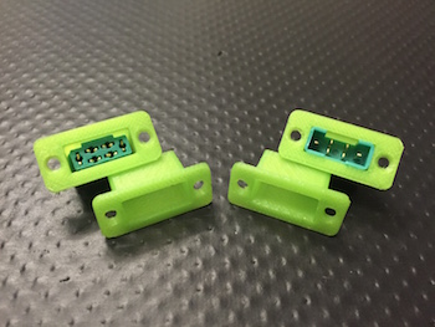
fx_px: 365
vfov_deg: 48.3
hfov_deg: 61.6
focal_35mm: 29
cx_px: 218
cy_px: 164
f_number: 2.2
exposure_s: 1/30
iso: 200
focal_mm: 4.15
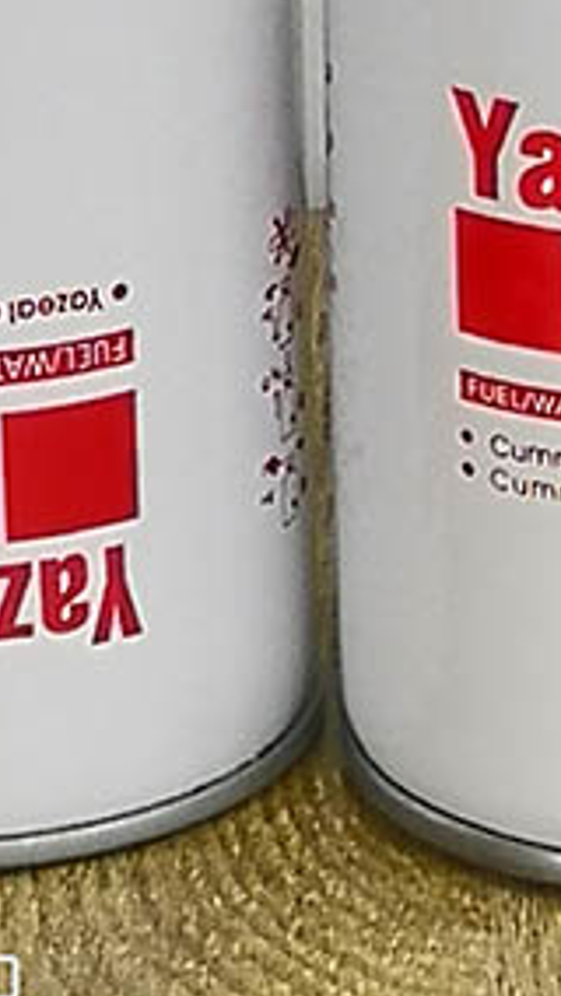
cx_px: 221
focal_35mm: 396
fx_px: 10460
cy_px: -281
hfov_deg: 3.1
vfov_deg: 5.4
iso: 50
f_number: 1.6
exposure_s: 1/50
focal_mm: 3.95
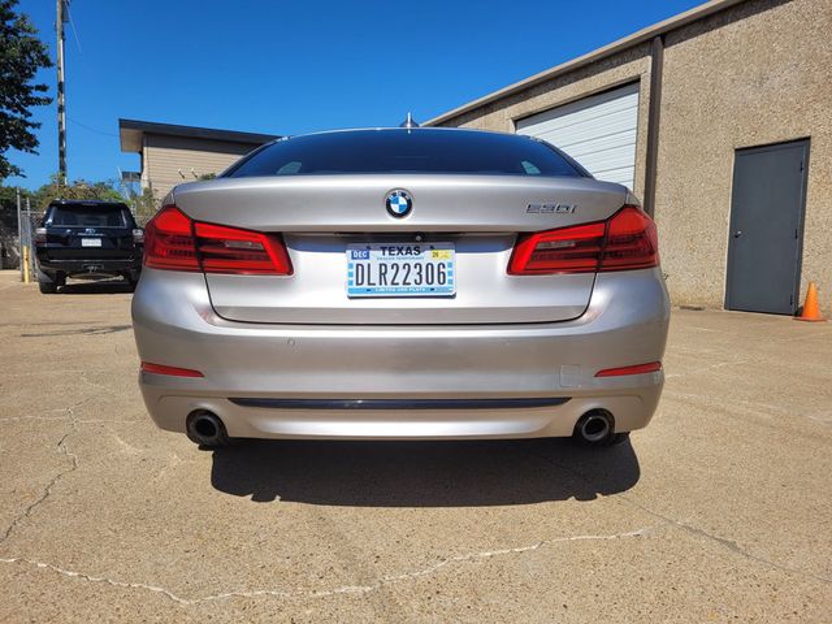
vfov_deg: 53.1
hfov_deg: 67.3
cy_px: 312
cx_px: 416
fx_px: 625
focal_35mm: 26
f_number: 1.8
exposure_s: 1/3871
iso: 40
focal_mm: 5.4
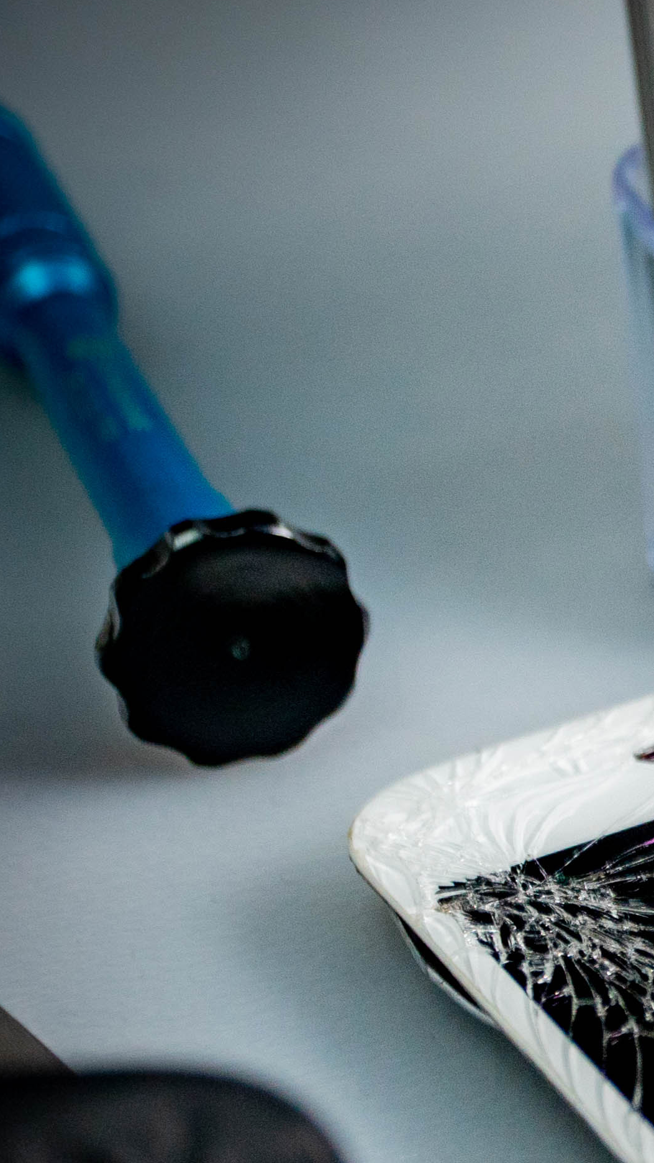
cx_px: 1776
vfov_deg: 7.4
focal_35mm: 292
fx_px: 9006
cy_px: 855
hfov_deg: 4.1
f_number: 4
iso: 400
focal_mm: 58
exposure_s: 1/100
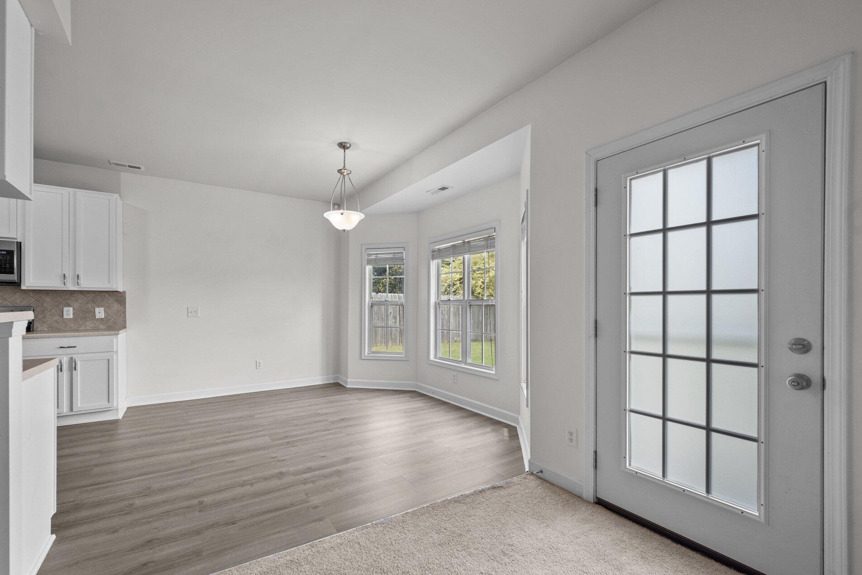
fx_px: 359
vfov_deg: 77.2
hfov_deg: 100.3
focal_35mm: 15
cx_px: 405
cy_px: 308
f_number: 7.1
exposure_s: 1/25
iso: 640
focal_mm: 14
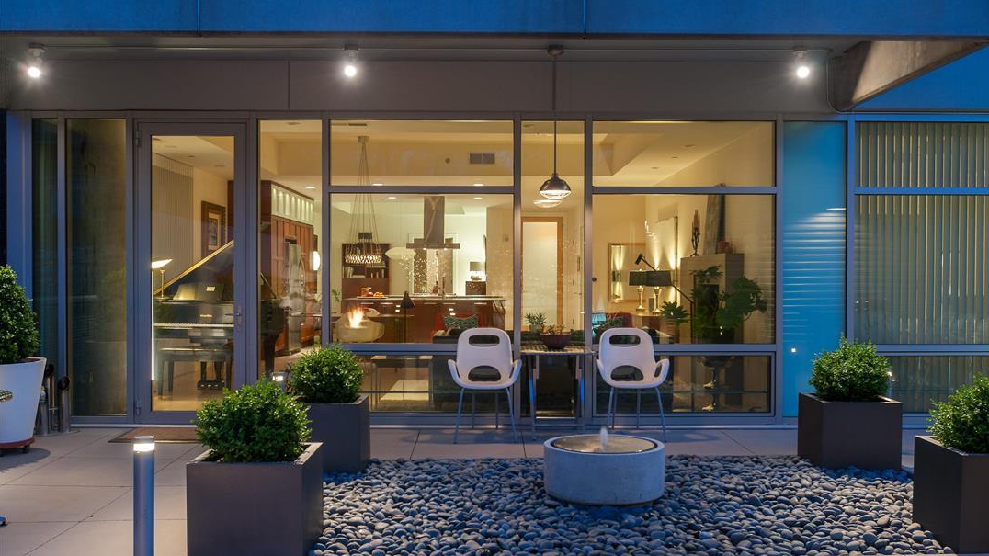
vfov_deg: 32.0
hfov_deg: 54.0
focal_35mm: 37
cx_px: 496
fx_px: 970
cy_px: 286
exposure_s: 1.3
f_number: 7.1
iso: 320
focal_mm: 35
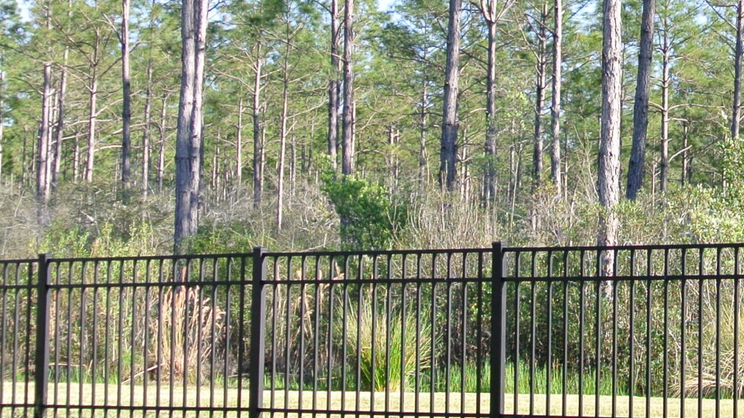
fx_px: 1874
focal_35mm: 95
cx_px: 781
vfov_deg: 12.7
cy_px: 190
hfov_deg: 21.5
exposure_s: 1/250
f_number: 4
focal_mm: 12.7
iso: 100
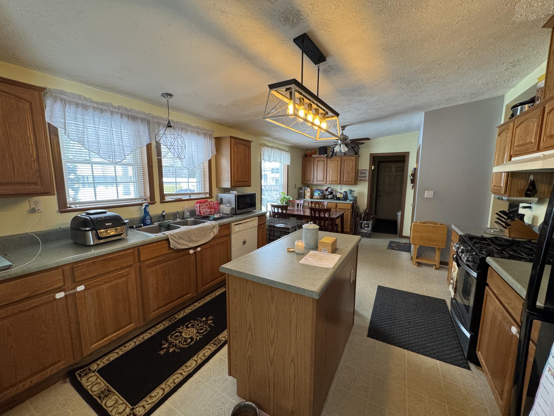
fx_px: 224
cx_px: 277
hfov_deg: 102.1
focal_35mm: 14
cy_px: 208
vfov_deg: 85.7
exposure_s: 1/60
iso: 200
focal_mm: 2.22
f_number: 2.2
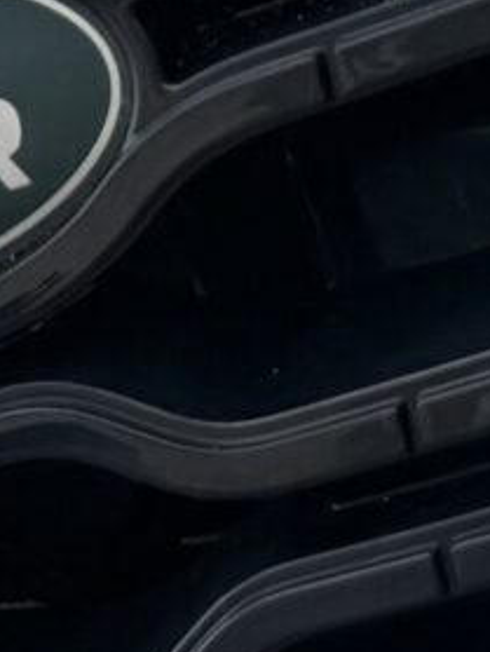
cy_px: -629
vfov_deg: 8.5
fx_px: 4165
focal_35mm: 221
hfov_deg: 5.9
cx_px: -1334
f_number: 1.78
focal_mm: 6.76
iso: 80
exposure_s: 1/3953
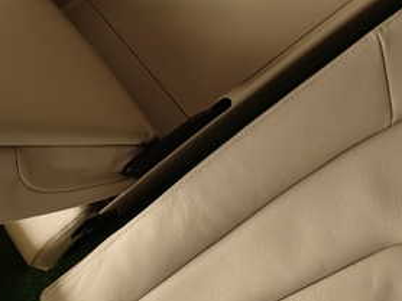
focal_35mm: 54
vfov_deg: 26.3
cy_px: 46
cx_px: 40
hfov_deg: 33.7
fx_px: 627
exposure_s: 1/80
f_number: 2
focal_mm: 4.5
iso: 100
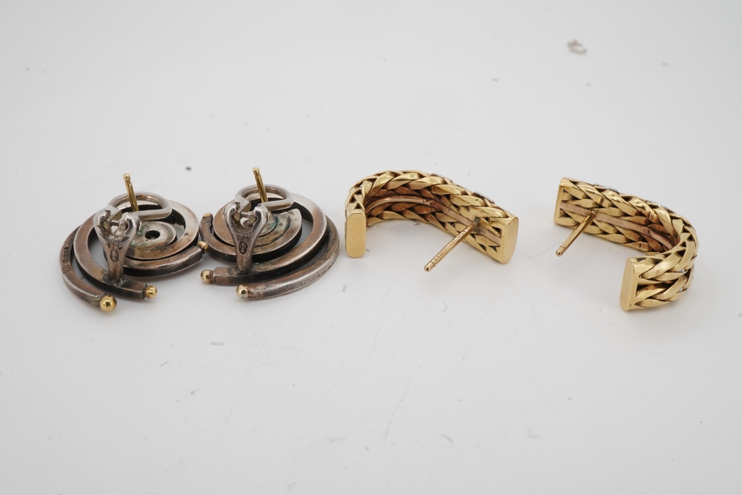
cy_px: 248
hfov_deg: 43.6
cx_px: 371
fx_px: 928
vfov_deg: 29.9
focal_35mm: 45
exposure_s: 1/125
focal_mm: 30
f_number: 22
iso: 400
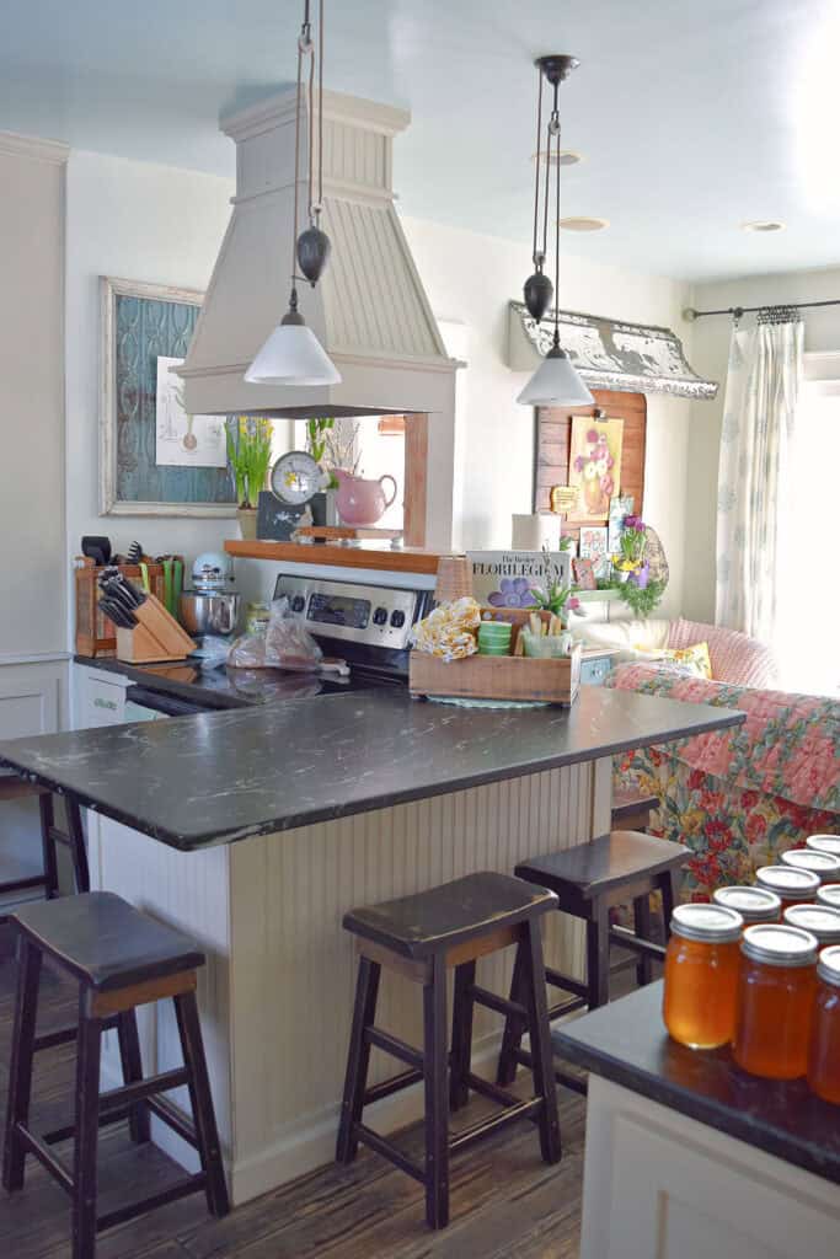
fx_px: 1155
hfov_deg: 40.0
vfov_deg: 57.2
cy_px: 630
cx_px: 420
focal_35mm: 33
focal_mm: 22
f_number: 4.5
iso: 400
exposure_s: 1/80
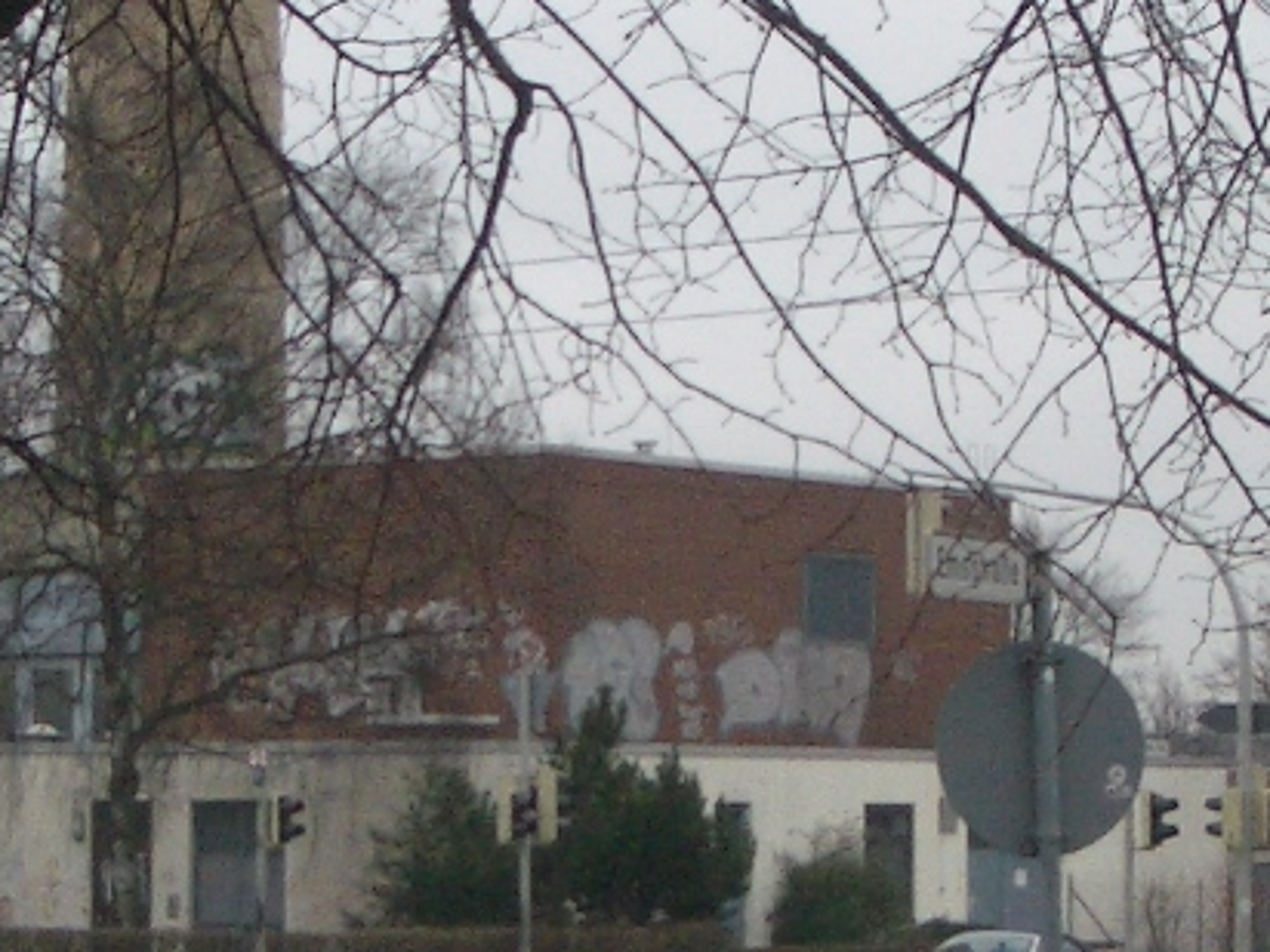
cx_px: 564
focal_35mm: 136
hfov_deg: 14.5
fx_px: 4990
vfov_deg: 10.9
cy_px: 832
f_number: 2.6
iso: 100
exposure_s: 1/125
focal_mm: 5.8
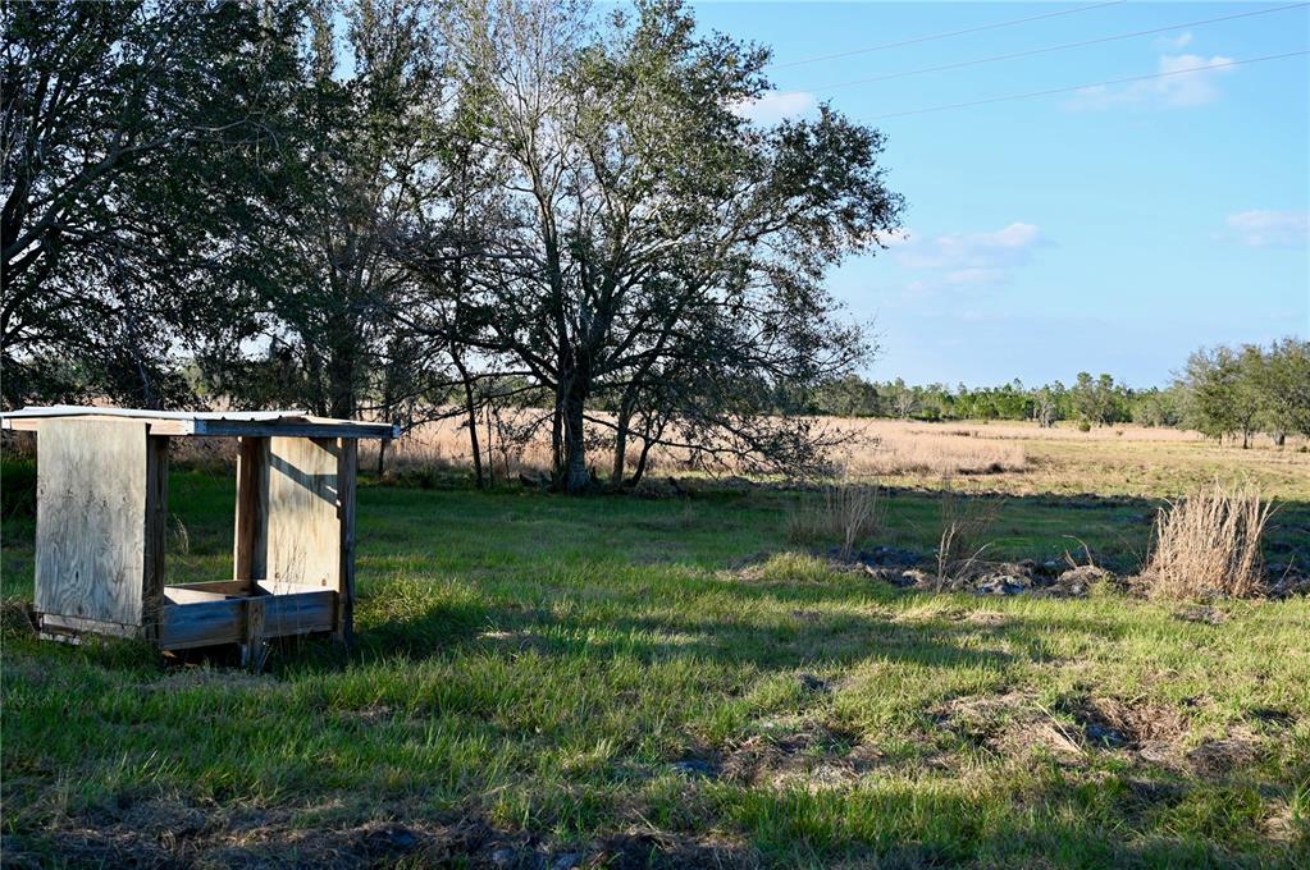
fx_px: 1527
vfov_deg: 31.8
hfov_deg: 46.4
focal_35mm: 42
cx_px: 655
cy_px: 435
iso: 140
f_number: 5.6
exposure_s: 1/250
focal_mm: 42
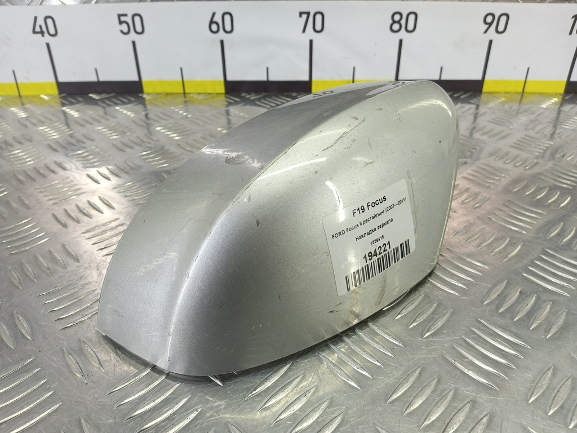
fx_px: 383
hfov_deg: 73.9
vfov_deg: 58.9
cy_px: 216
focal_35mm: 23
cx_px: 288
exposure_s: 1/50
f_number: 1.6
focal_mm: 4.11
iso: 100
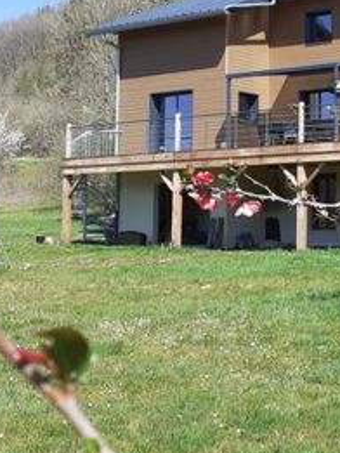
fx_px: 811
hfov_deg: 21.6
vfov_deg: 30.8
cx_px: 427
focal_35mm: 62
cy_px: 134
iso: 40
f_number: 1.9
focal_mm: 3.6
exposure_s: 1/944
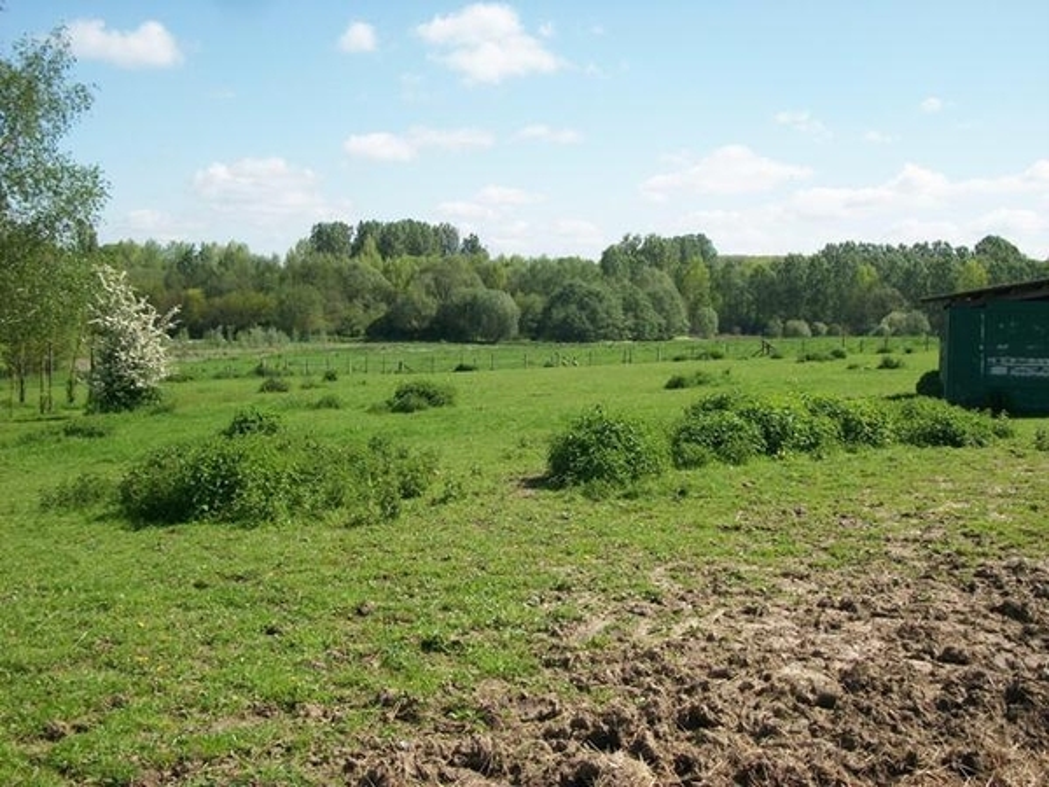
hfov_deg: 46.8
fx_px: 1212
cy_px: 394
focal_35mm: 40
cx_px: 524
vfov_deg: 36.0
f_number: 9.9
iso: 80
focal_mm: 7.1
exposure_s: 1/100
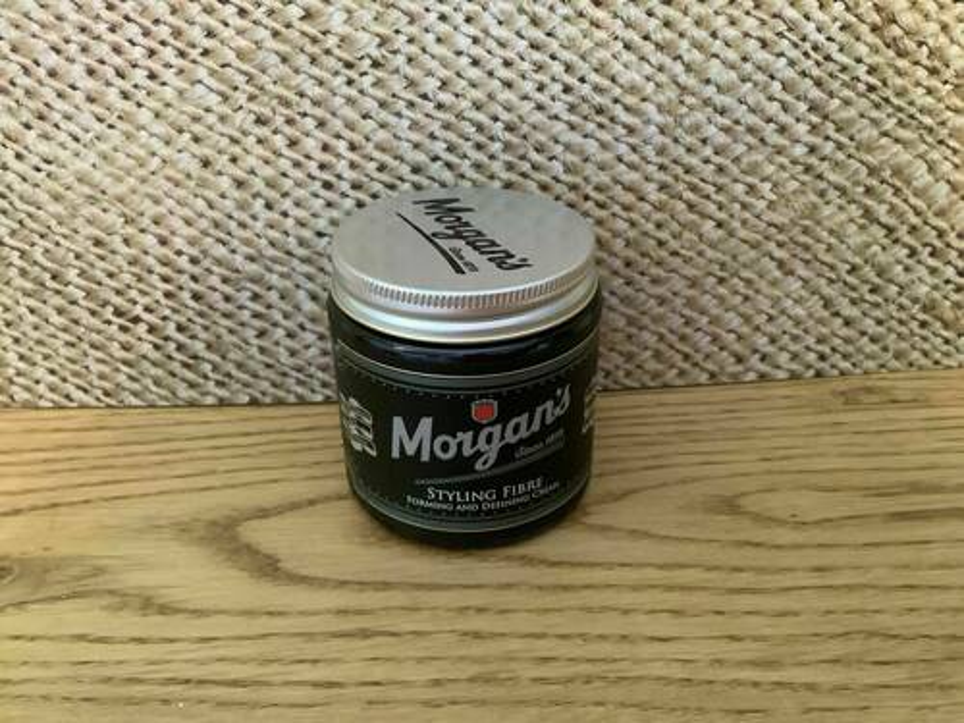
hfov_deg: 58.4
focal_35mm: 31
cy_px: 362
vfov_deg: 45.4
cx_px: 482
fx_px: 863
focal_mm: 3.3
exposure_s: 1/25
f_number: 2.4
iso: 640
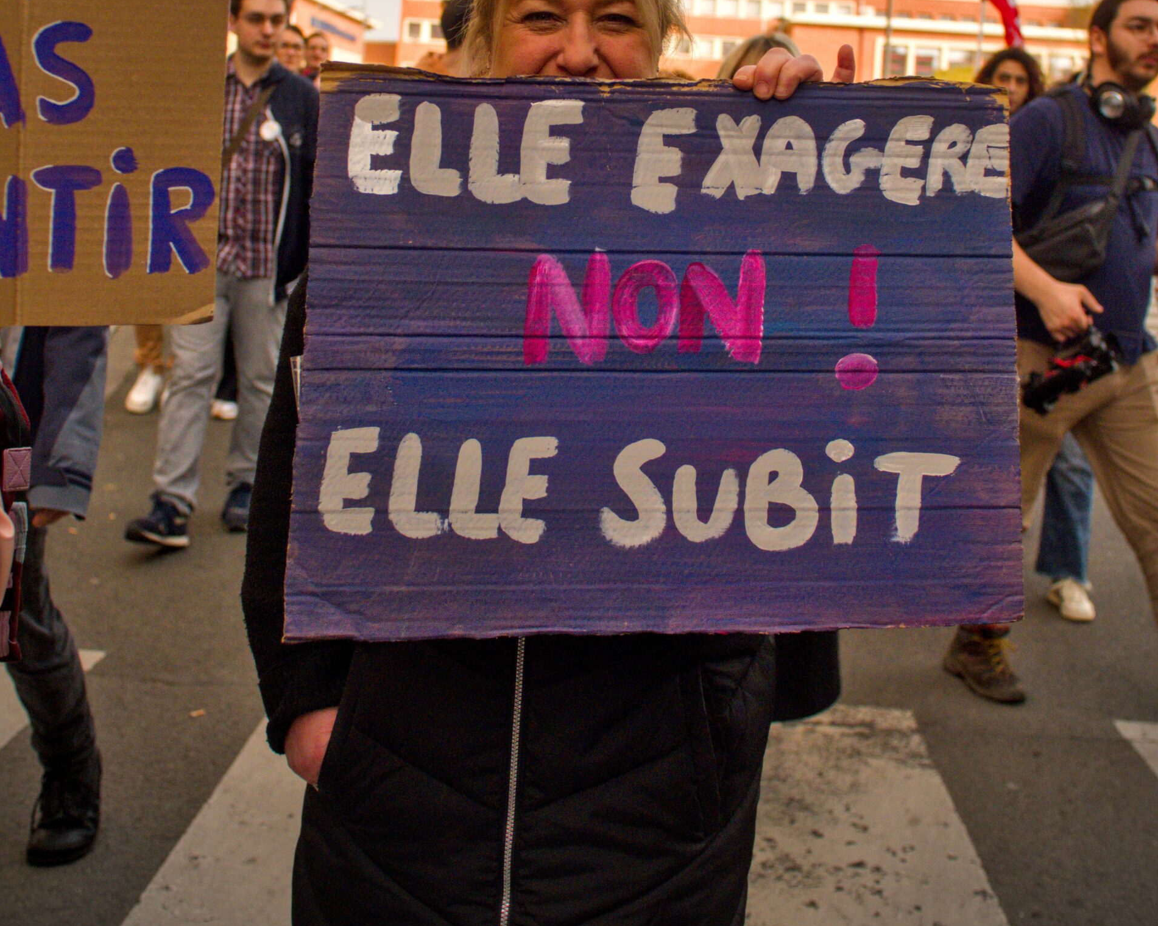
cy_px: 149
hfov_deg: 40.3
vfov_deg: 31.6
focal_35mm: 46
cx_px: 583
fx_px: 1577
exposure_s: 1/250
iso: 1600
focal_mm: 17
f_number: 2.5
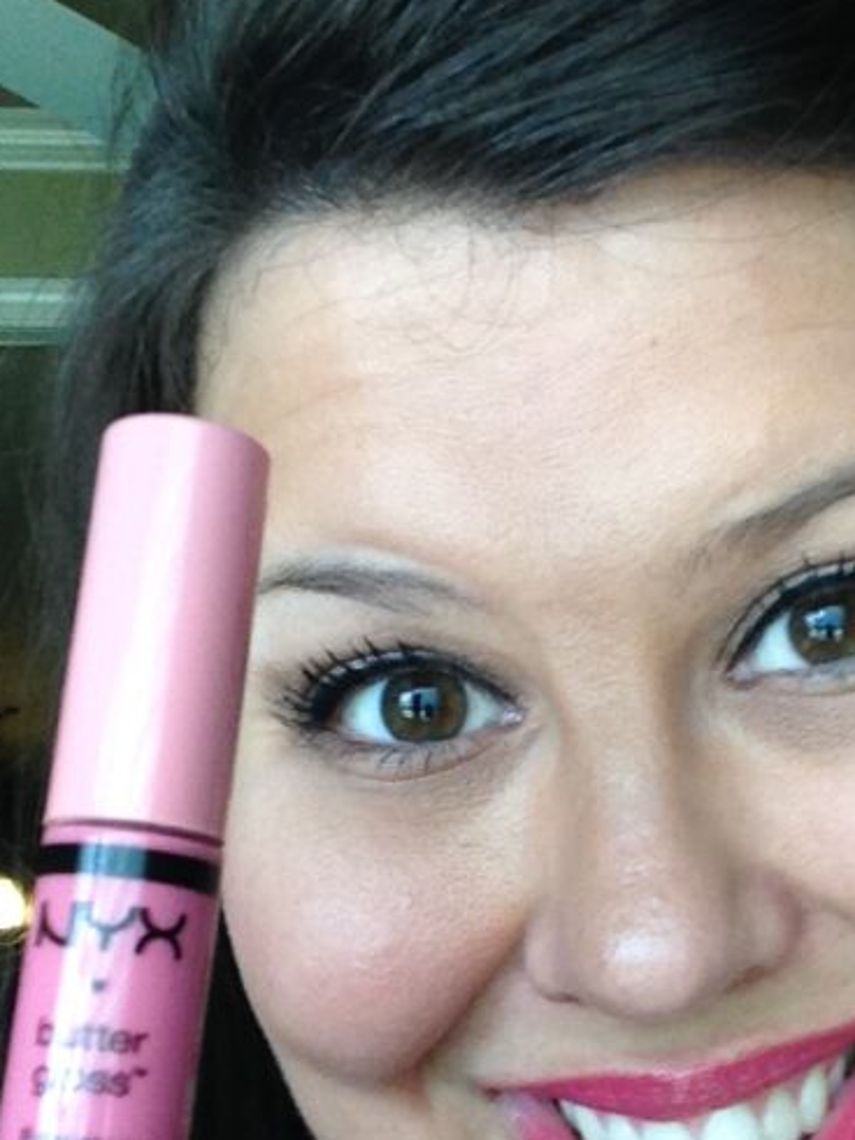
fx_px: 1878
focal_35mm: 57
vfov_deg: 33.4
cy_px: 782
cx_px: 532
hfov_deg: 25.6
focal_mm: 2.18
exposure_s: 1/30
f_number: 2.4
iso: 80
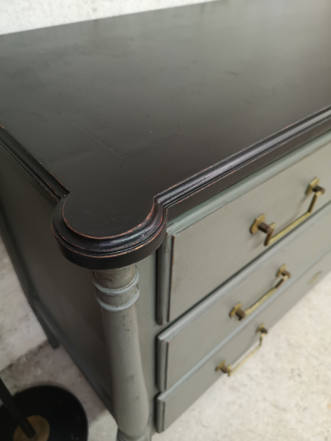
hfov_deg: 51.4
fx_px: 344
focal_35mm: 27
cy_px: 220
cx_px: 166
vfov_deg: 65.3
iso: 250
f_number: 1.8
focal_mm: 5.58
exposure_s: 1/33.3
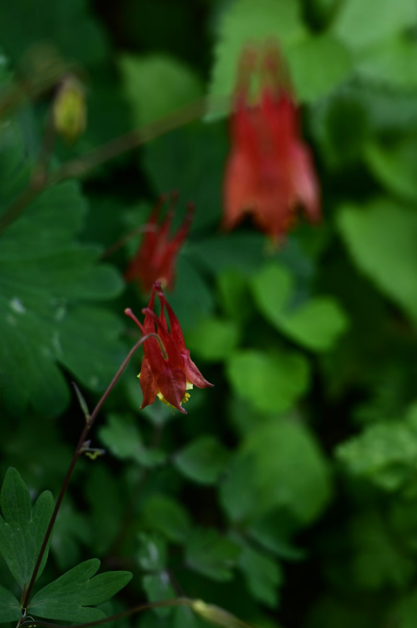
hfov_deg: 19.4
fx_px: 1218
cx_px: 208
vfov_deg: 28.9
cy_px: 314
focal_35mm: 70
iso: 400
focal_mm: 70
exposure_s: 1/200
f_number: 5.6
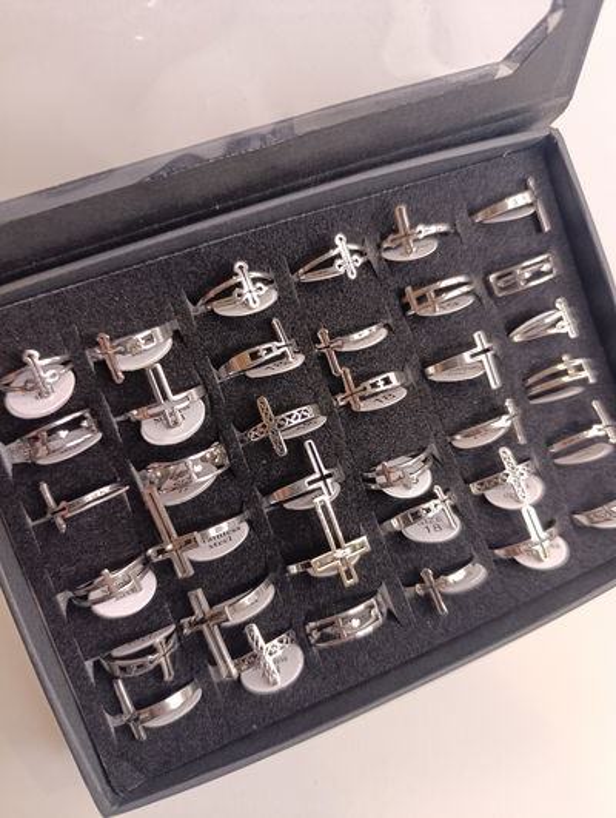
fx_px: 544
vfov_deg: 73.8
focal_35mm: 23
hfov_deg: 59.0
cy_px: 409
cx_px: 308
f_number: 1.6
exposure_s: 1/100
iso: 1000
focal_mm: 6.14
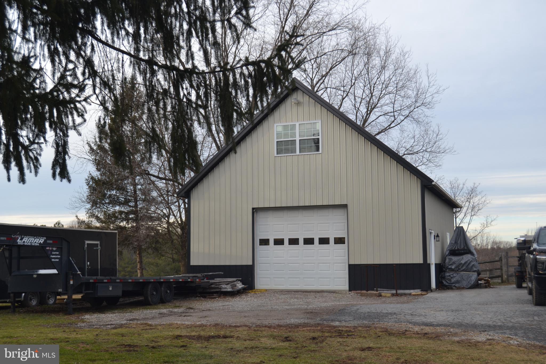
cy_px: 182
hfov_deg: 46.4
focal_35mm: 42
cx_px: 273
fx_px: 637
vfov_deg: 31.9
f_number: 5.6
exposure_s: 1/125
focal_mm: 28
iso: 160
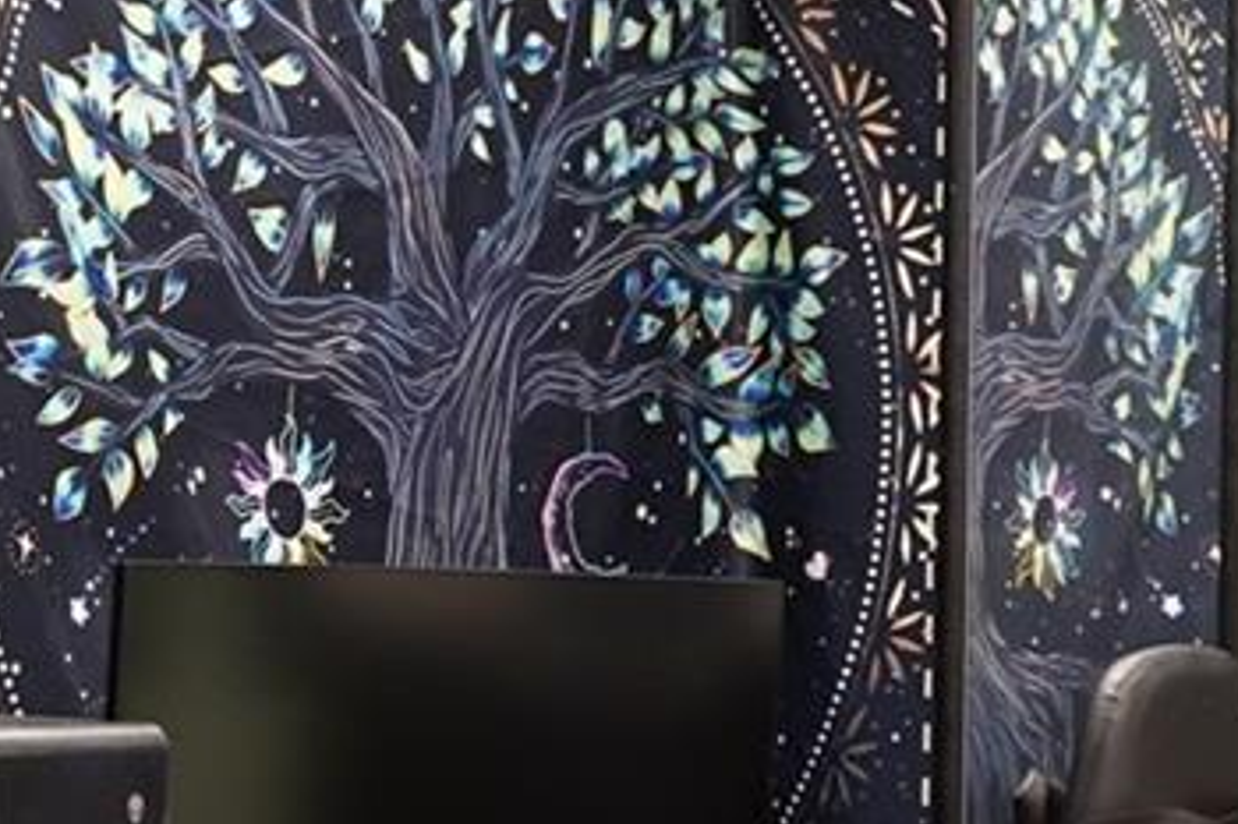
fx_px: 5637
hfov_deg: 12.5
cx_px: 156
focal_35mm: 164
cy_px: 759
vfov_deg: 8.3
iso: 800
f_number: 3.5
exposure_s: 1/10
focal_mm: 28
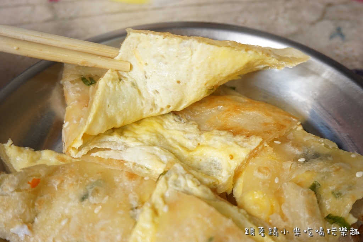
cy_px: 121
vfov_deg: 35.5
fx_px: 378
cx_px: 182
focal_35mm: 38
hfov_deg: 51.3
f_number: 4.5
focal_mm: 25
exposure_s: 1/60
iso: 250
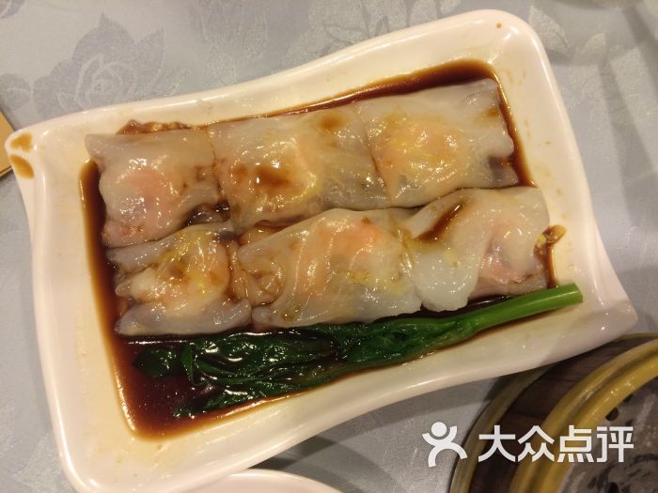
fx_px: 551
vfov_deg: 48.2
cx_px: 329
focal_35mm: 29
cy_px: 246
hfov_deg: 61.7
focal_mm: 4.15
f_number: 2.2
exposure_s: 1/33
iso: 125
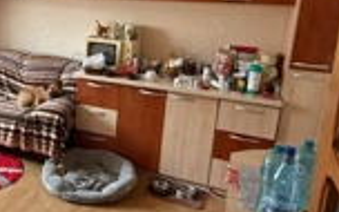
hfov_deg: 47.3
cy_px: 74
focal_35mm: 39
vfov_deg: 32.5
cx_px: 62
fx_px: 360
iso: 400
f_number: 2.2
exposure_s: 1/60
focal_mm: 2.22
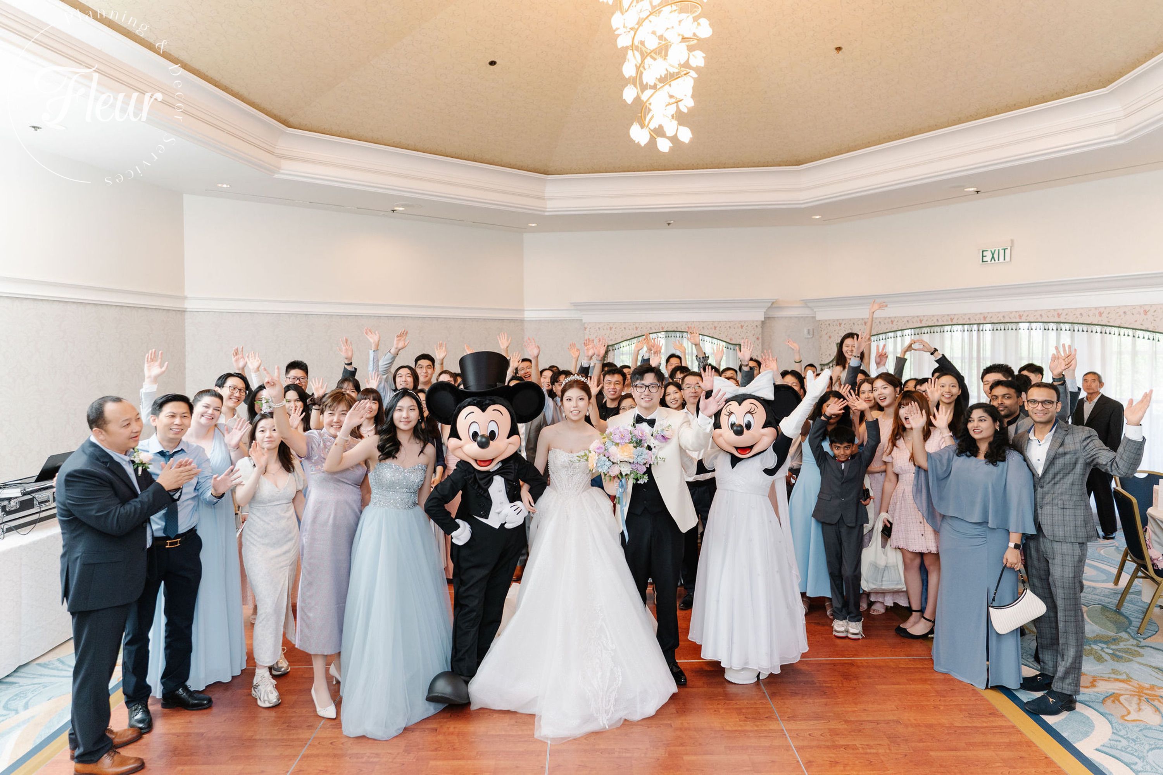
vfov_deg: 59.5
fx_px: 678
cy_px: 388
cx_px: 582
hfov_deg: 81.2
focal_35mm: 21
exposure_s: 1/250
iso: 800
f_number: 2.8
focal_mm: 21
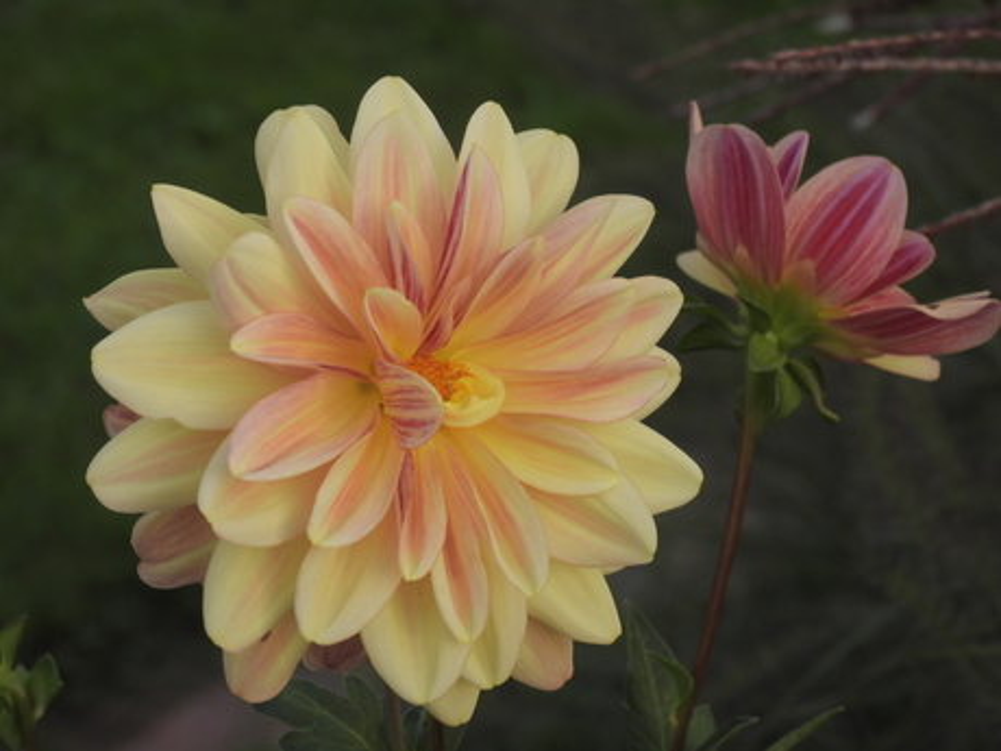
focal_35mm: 150
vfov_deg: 9.9
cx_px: 500
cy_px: 376
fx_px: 4338
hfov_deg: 13.2
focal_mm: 26.8
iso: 100
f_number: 4.5
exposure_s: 1/200
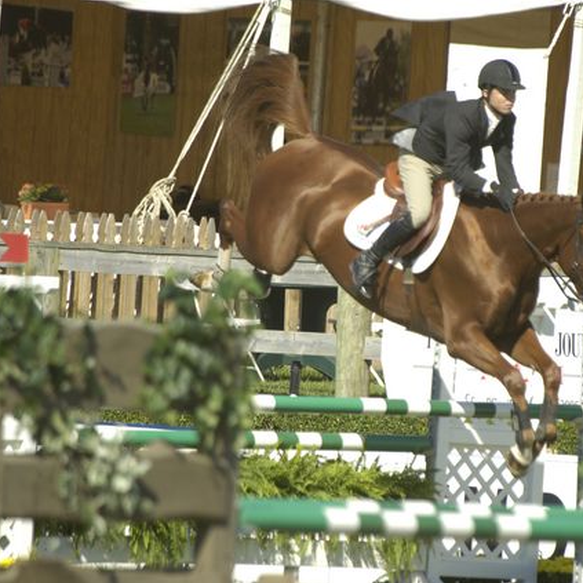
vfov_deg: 1.8
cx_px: 367
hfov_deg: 1.8
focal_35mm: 964
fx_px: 18368
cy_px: 292
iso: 320
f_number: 7.1
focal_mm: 500
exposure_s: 1/640
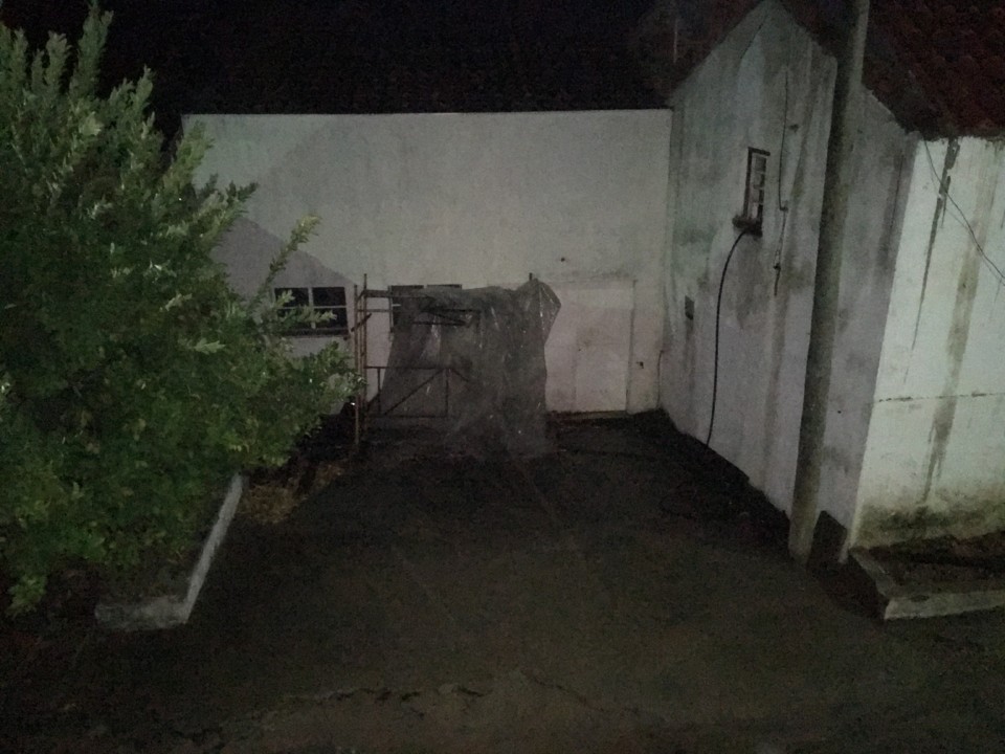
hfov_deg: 61.7
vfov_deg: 48.2
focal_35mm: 29
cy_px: 377
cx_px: 502
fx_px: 842
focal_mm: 4.15
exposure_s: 1/17
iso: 2000
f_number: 2.2
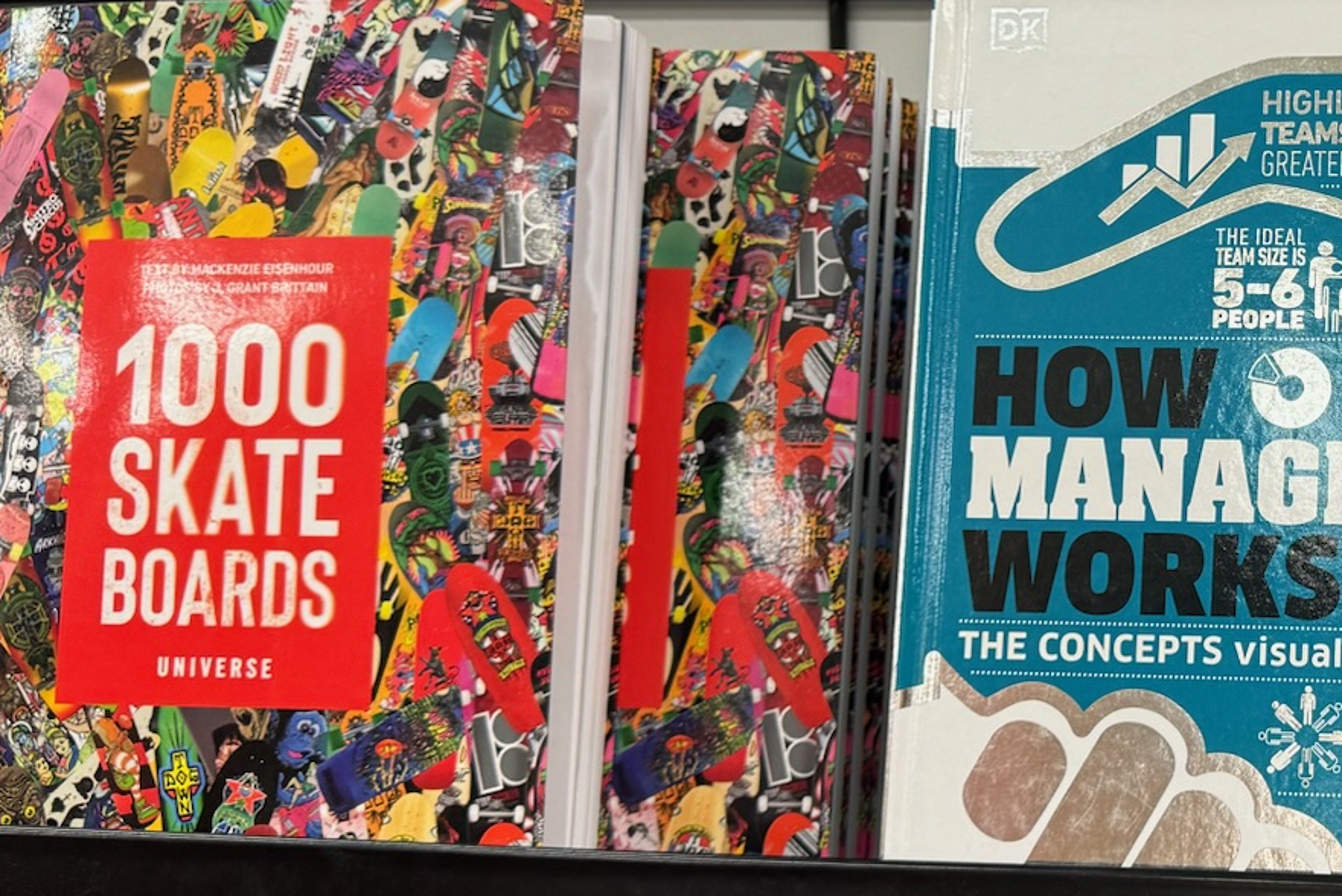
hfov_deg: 31.4
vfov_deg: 23.3
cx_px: 1400
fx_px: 2163
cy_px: 299
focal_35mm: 58
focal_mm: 6.76
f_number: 1.78
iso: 125
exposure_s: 1/60
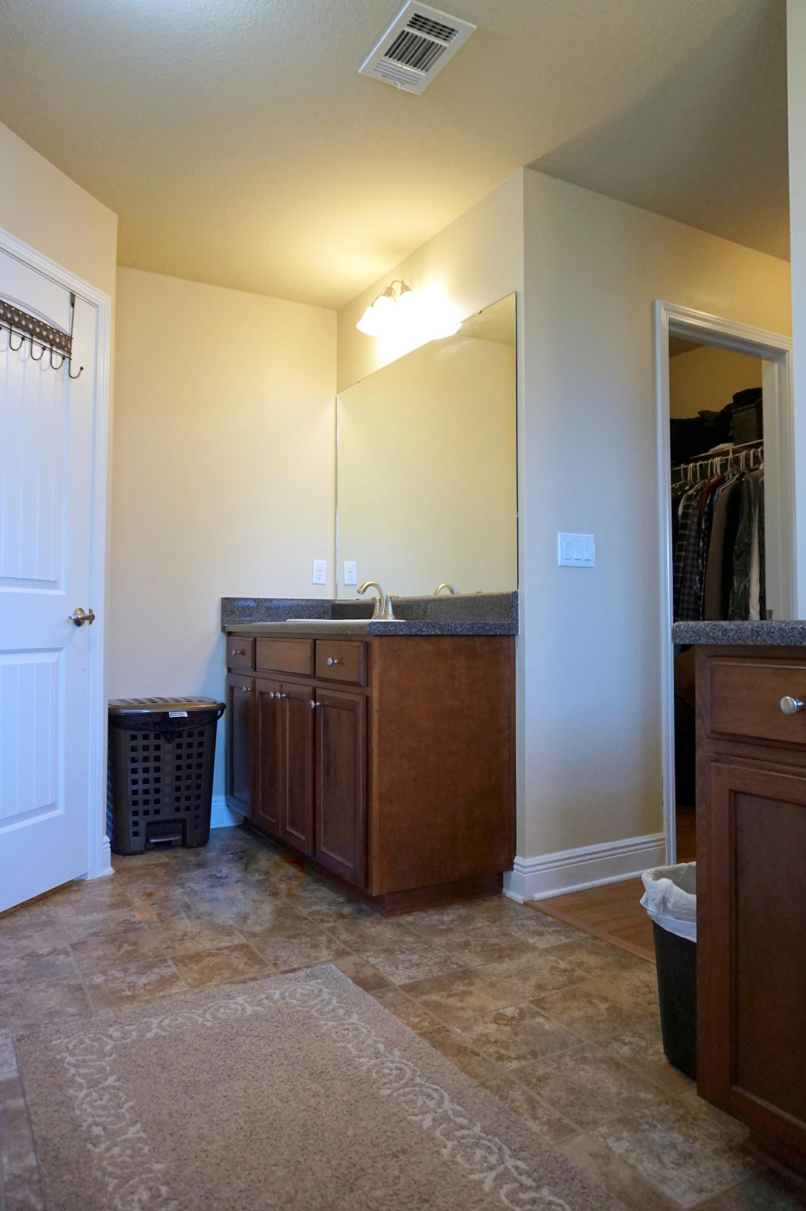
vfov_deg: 73.8
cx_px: 403
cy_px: 606
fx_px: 807
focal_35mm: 24
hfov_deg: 53.1
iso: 1250
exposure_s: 1/160
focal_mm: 16
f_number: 4
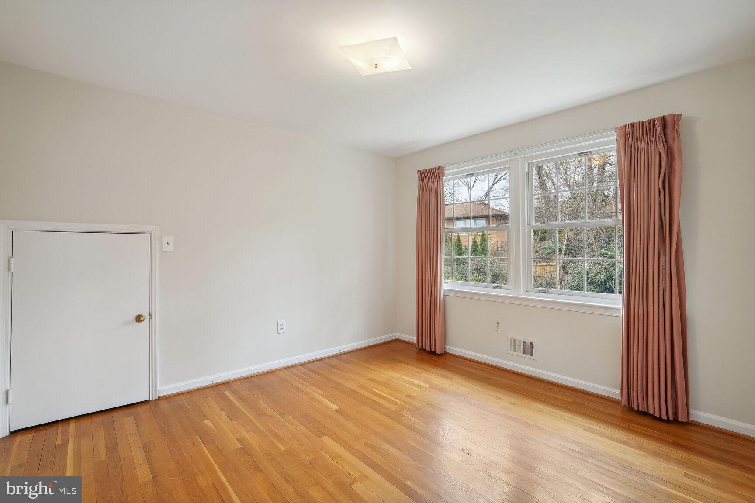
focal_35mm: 16
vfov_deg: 72.1
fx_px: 346
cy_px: 252
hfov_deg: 95.0
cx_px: 378
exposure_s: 1/15
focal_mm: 16.5
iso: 200
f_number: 8
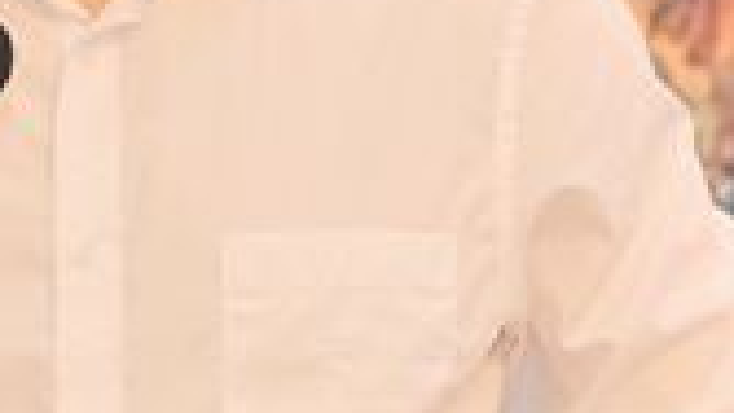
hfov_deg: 8.1
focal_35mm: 264
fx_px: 5139
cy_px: -101
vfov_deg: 4.6
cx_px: 88
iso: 800
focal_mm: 70
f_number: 4
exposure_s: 1/125
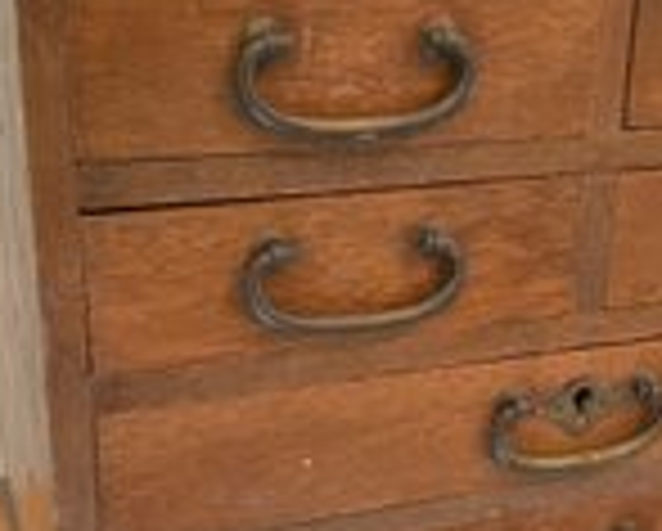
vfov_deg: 23.1
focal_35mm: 66
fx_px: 1295
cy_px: 353
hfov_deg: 28.4
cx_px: 471
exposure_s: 1/60
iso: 200
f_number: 1.8
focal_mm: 3
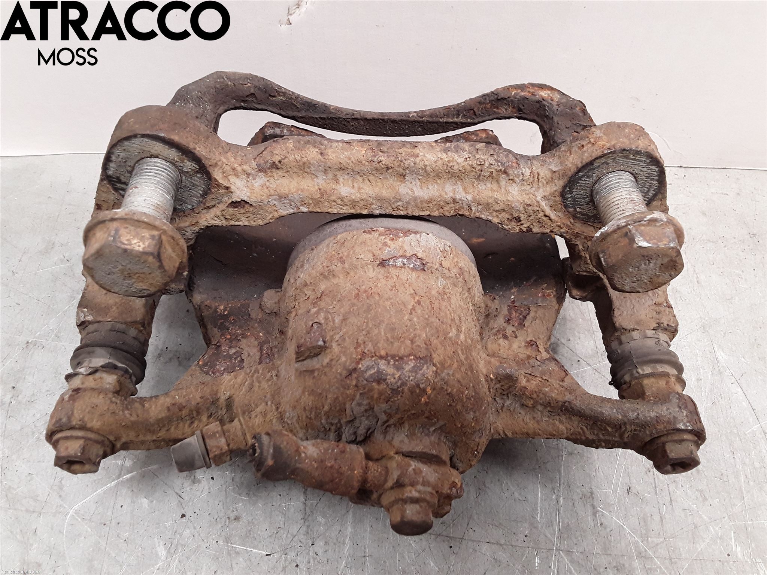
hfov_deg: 63.4
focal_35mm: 28
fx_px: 620
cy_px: 288
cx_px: 384
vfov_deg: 49.7
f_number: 1.9
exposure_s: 1/50
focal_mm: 2.91
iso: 80
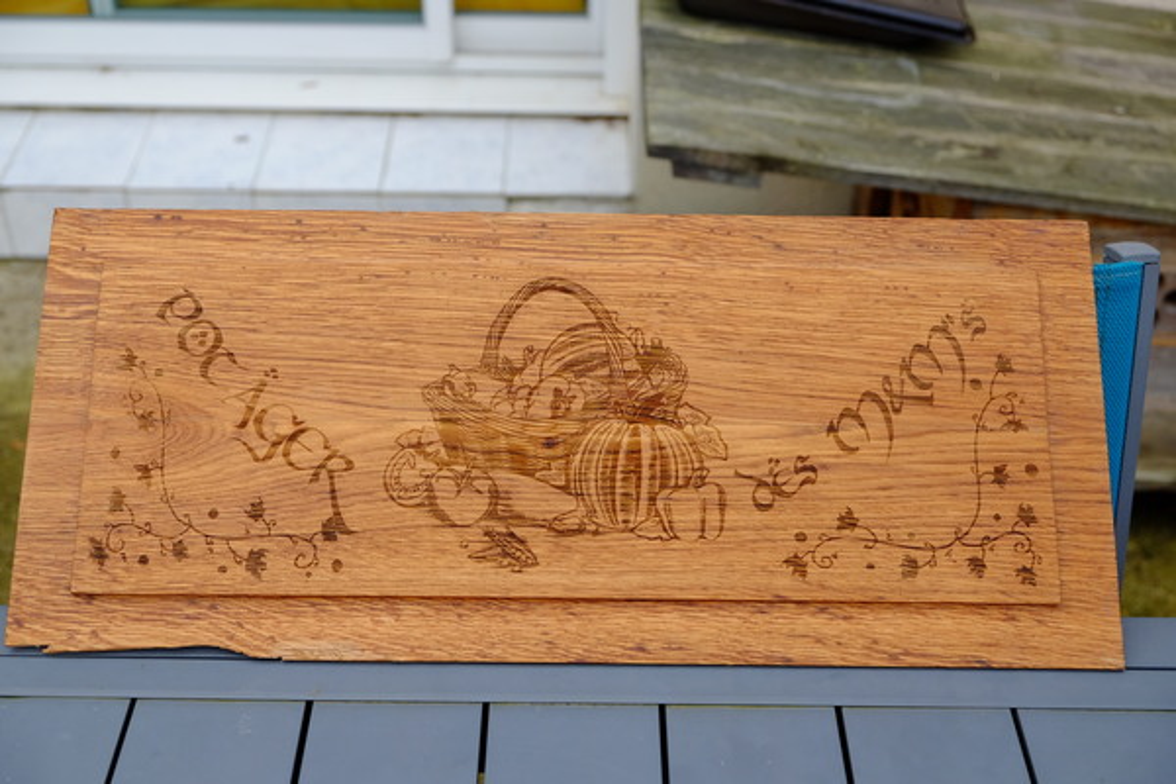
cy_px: 392
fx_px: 1405
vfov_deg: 31.2
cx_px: 588
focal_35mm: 43
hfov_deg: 45.4
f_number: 3.6
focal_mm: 28.9
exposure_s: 1/340
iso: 400
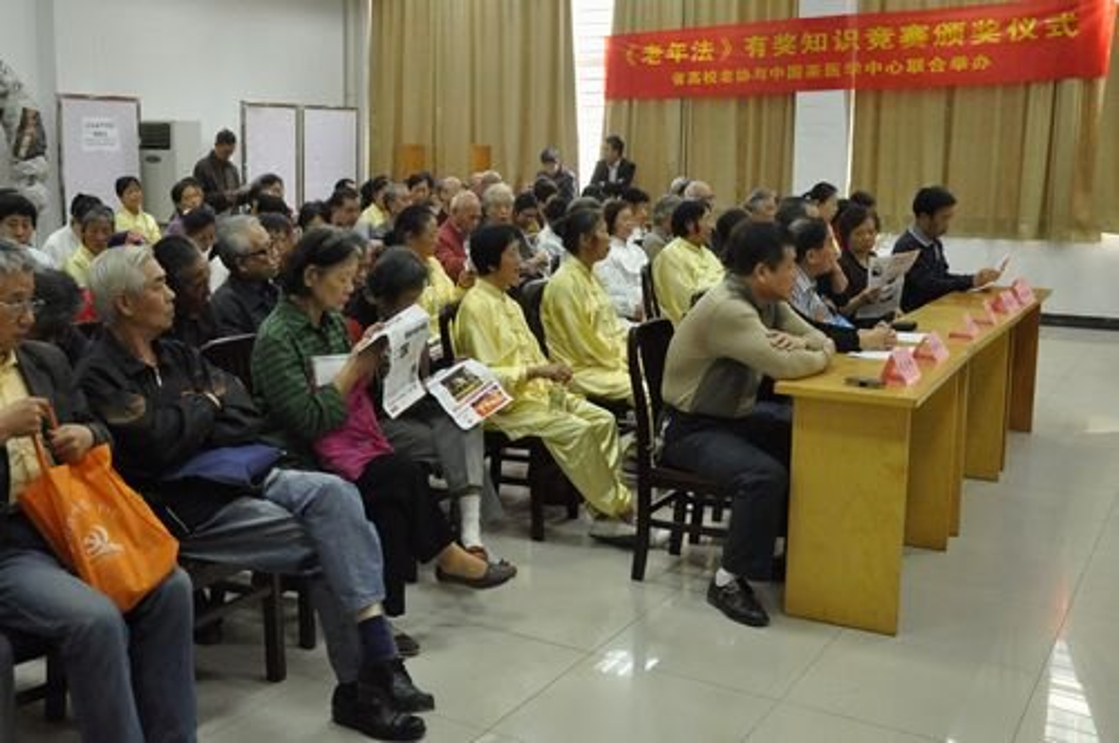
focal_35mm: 36
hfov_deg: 53.2
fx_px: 1118
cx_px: 560
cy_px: 372
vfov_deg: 36.8
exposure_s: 1/125
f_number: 5.6
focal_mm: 24
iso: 2800
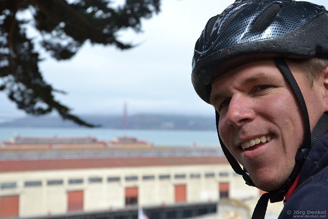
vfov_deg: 20.2
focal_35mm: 68
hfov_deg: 29.9
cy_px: 110
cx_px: 164
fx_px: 615
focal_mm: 45
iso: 100
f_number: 7.1
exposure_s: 1/200
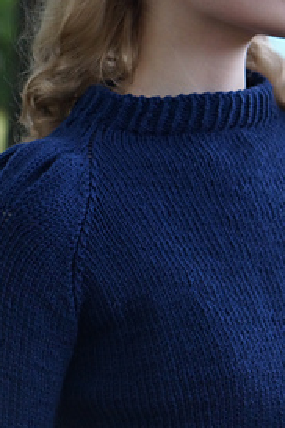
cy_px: 218
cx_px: 81
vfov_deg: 15.0
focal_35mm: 137
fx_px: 1631
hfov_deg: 10.0
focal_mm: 50
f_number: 3.5
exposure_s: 1/80
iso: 1600
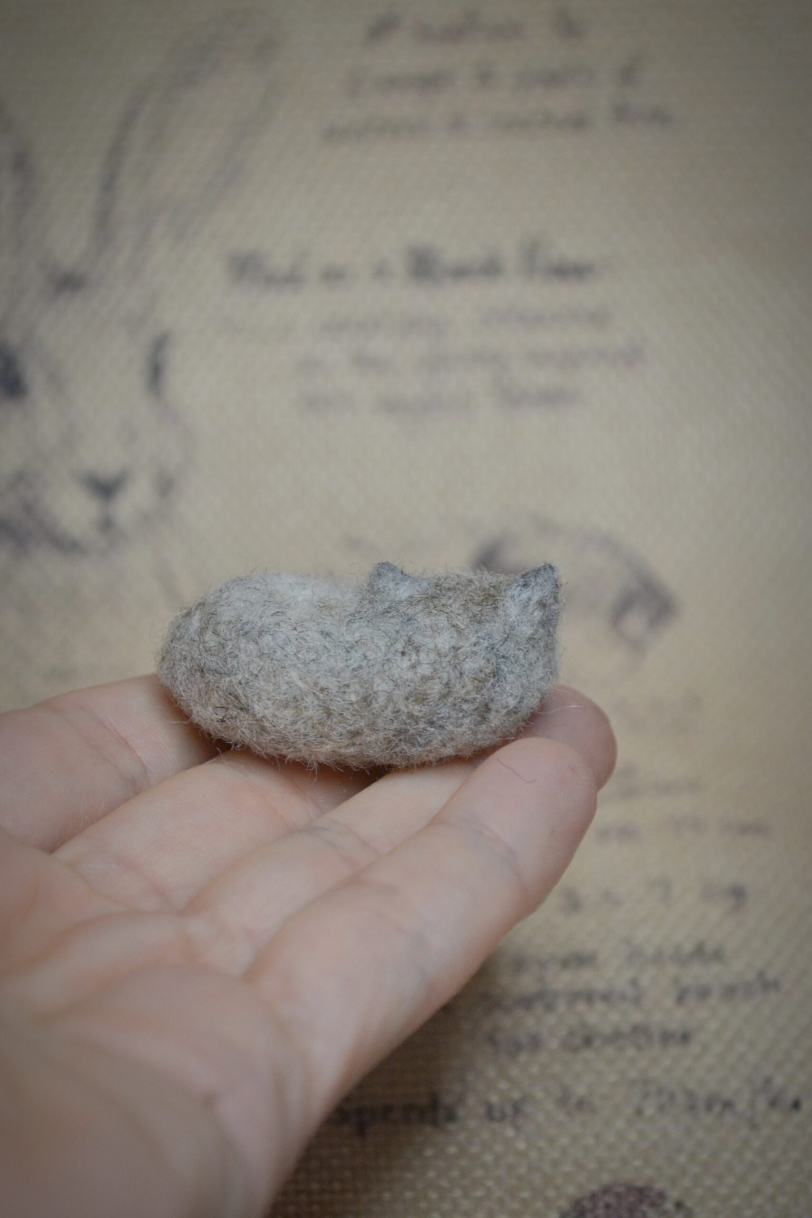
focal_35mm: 82
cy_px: 609
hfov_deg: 16.6
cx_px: 406
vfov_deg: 24.6
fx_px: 2791
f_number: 6.3
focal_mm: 55
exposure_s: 1/200
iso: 800
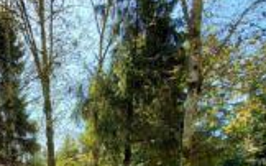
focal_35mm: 34
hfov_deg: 51.0
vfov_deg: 31.0
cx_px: 33
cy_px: 202
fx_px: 246
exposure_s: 1/322
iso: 50
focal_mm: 1.8
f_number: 2.2
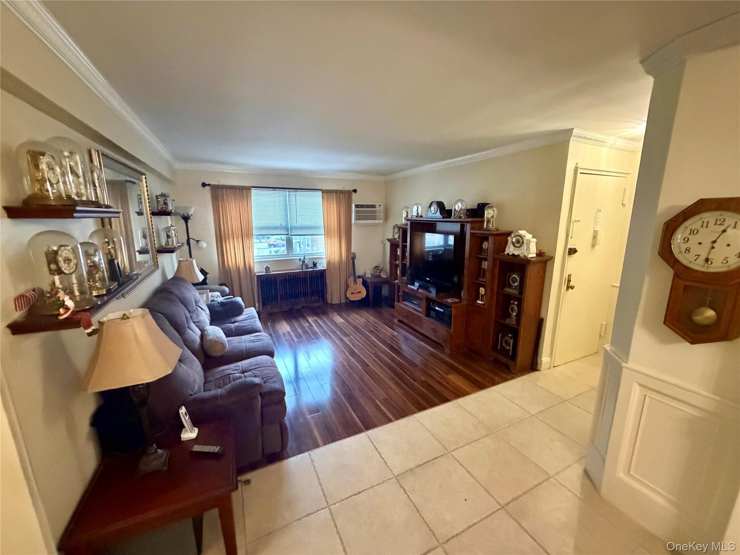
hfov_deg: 102.1
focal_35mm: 14
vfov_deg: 85.7
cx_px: 370
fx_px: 299
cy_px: 278
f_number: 2.2
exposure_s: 1/60
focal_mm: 2.22
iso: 1000
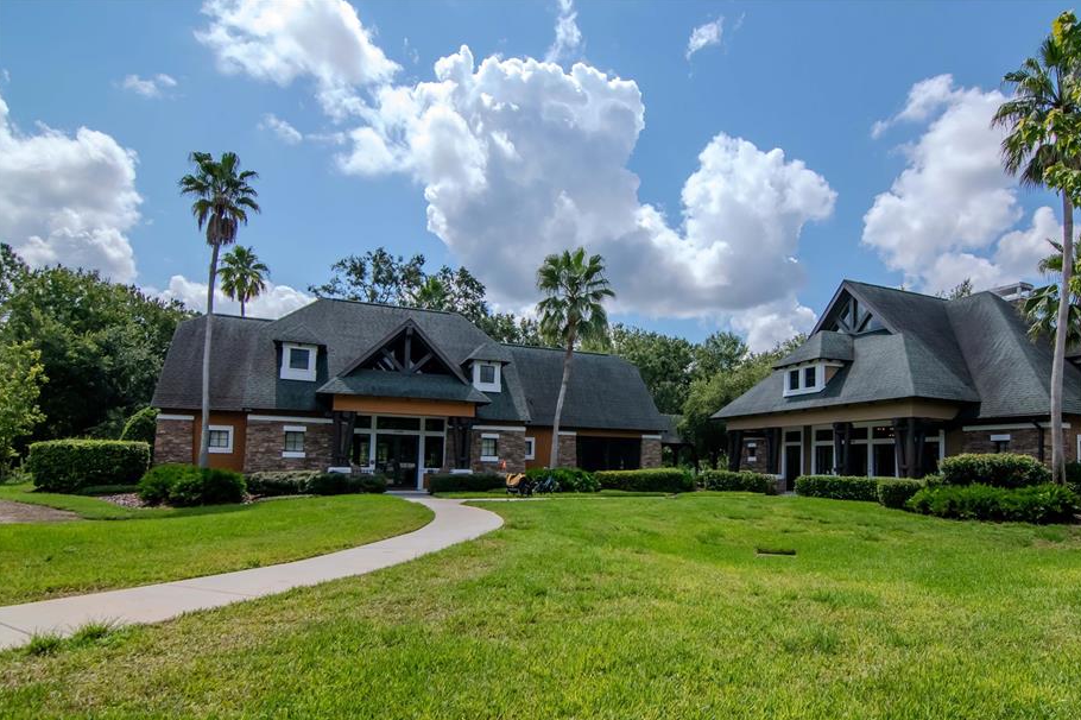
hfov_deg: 87.9
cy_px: 403
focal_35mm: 19
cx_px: 601
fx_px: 557
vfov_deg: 65.5
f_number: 9
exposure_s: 1/2000
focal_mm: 11
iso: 1000
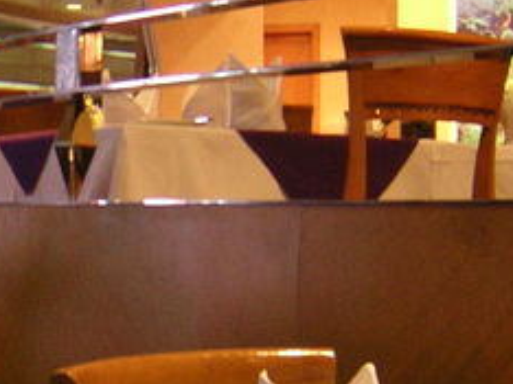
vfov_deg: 14.8
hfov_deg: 19.2
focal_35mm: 100
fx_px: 1480
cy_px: 148
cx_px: 15
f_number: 2.6
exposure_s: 1/1.1
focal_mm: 4.7
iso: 400
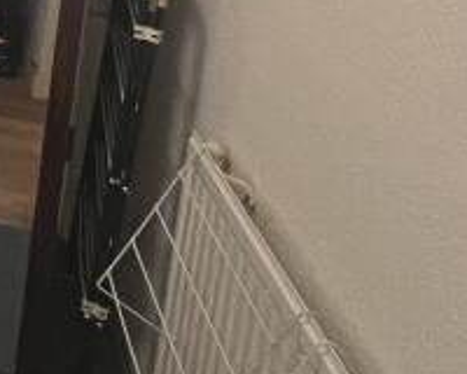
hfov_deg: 17.0
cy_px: -215
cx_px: -551
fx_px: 898
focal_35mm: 65
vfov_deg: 19.8
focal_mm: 1.57
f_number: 1.8
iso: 500
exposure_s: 1/50
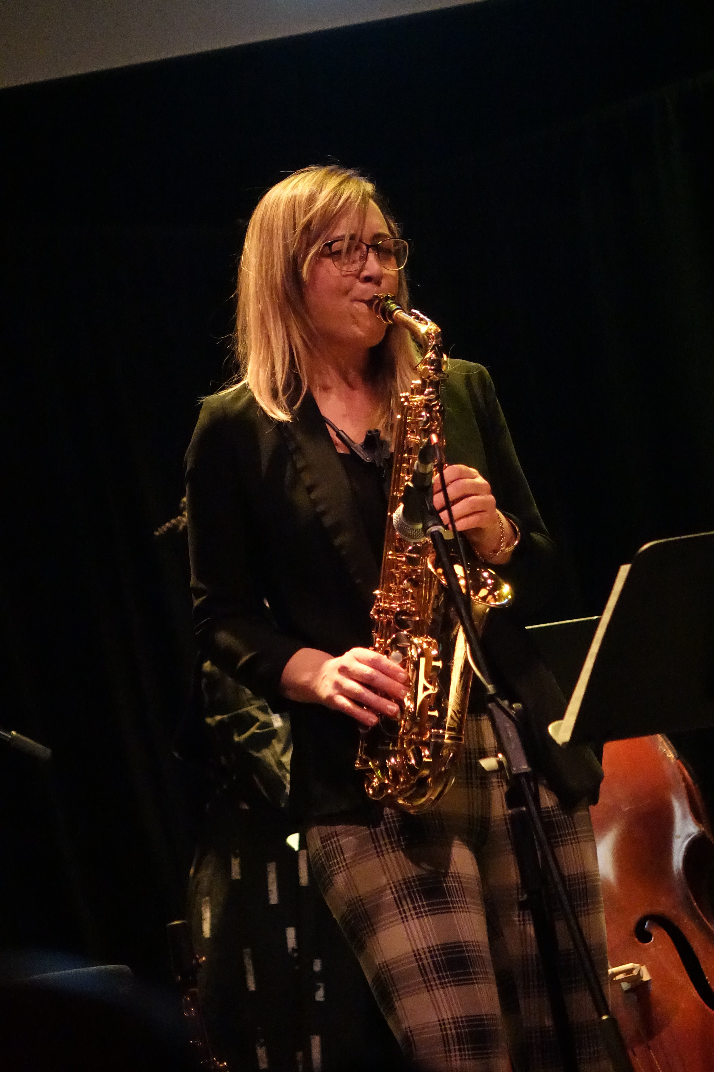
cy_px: 536
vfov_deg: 10.3
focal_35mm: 200
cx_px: 357
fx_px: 5950
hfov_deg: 6.9
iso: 6400
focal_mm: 73.3
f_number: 2.8
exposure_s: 1/160
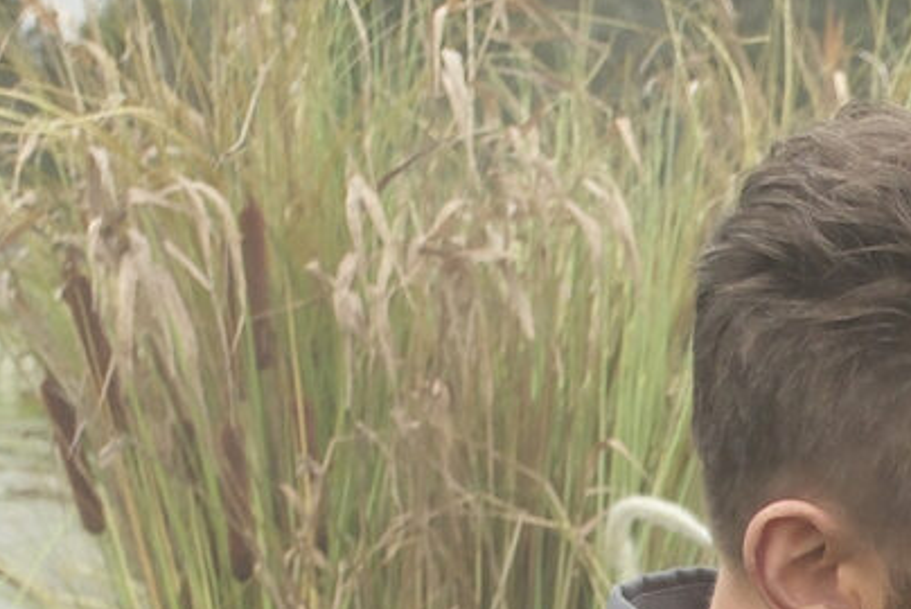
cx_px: 1923
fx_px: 5292
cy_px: 1573
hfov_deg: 9.1
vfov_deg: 6.2
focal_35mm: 209
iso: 1000
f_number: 4
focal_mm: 22
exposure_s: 1/400
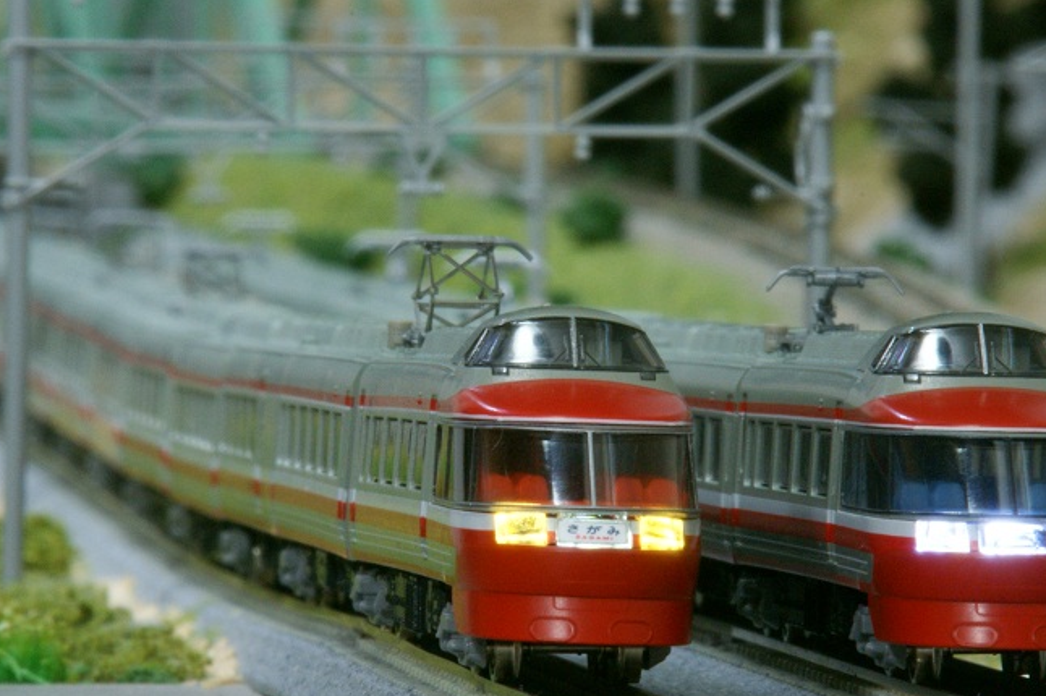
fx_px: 18585
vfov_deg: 2.1
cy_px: 408
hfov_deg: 3.2
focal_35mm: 640
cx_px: 511
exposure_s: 6
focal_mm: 300
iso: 400
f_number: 40
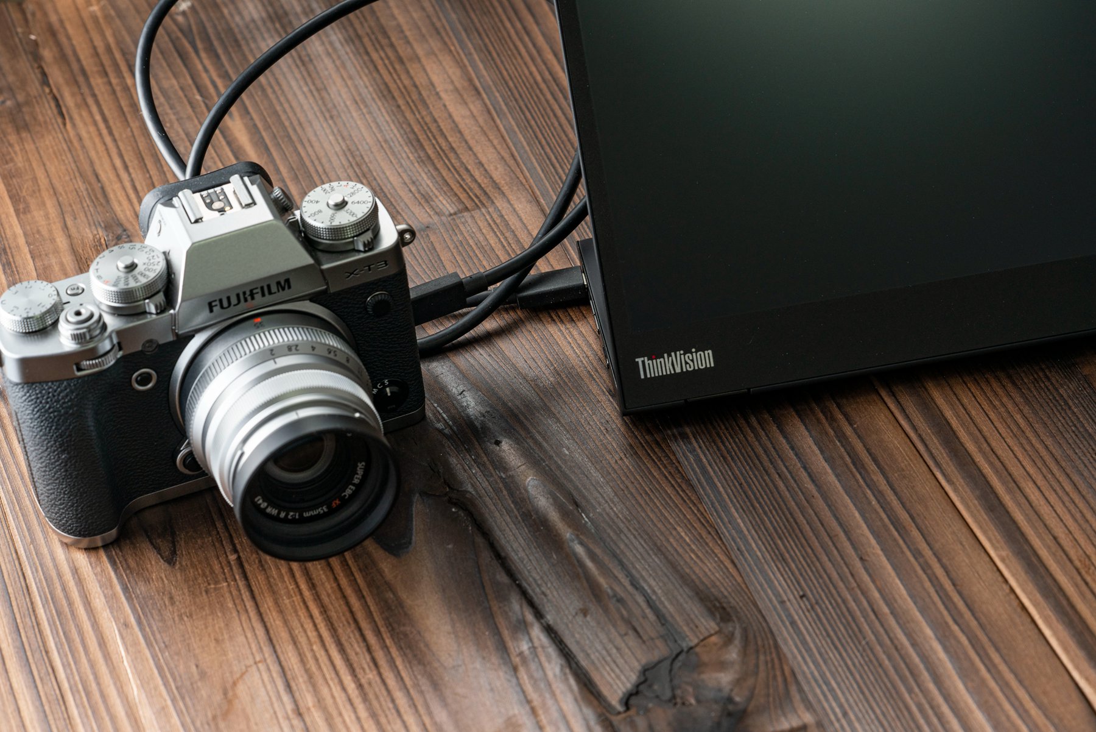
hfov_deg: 22.6
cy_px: 366
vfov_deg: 15.2
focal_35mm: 90
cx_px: 548
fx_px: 2740
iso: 320
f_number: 9
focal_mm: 90
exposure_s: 1/50
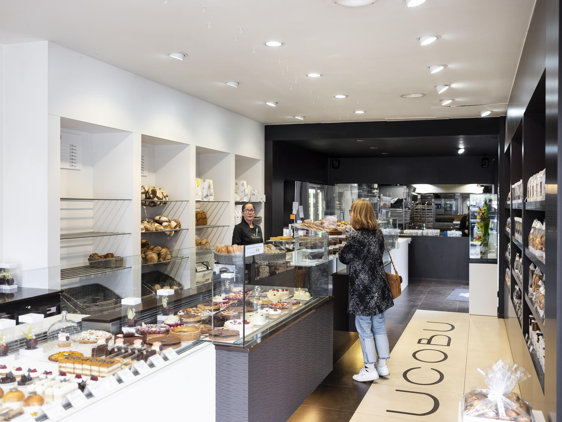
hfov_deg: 51.4
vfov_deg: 39.7
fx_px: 584
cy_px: 211
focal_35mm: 36
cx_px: 281
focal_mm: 45
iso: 400
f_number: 4
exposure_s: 1/125
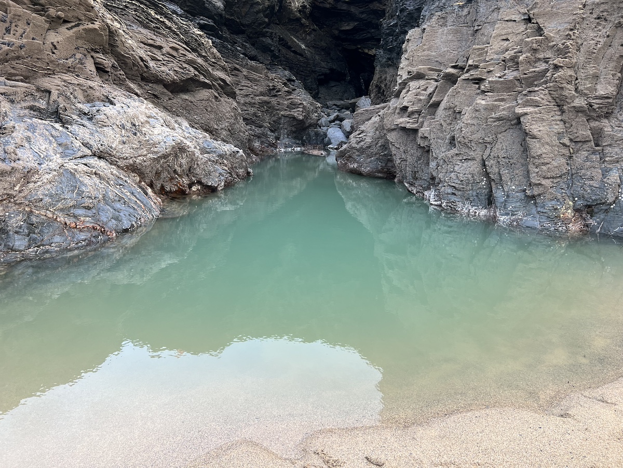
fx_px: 468
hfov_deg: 67.3
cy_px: 234
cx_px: 312
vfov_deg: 53.1
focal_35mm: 26
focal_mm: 5.7
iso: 40
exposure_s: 1/208
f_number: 1.5
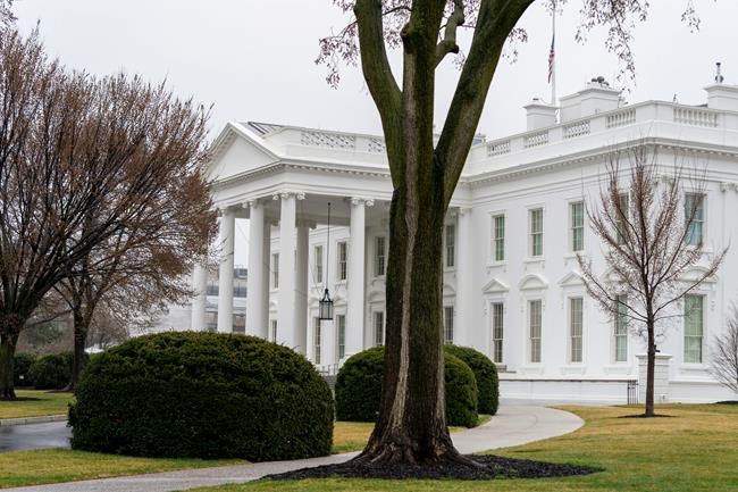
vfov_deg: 19.4
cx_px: 369
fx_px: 1435
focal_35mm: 70
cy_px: 246
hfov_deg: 28.9
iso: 250
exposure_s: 1/1000
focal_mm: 70
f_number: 3.2
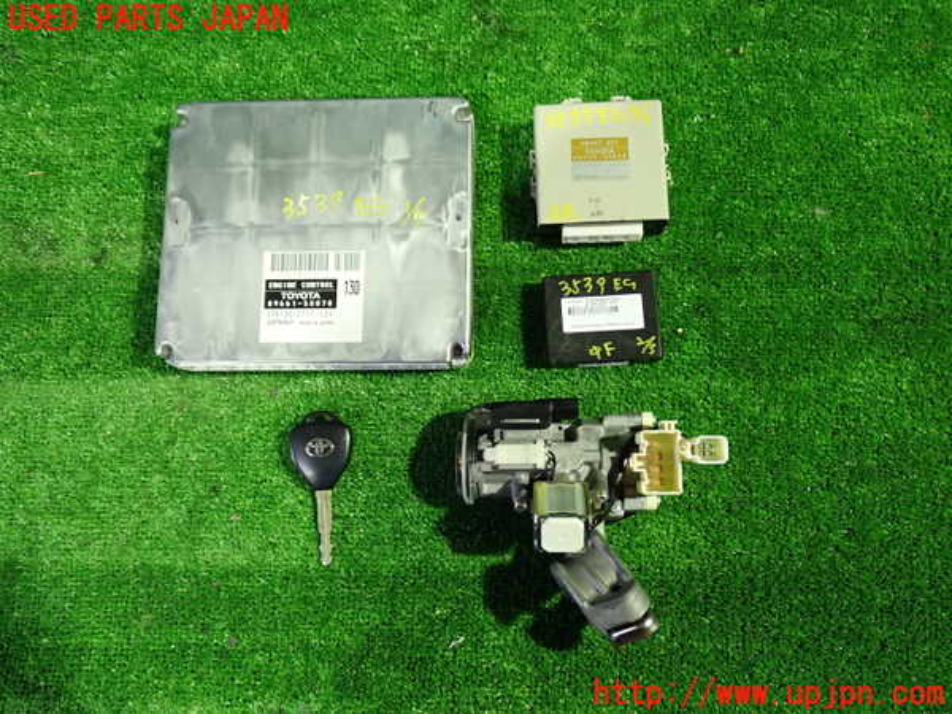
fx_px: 825
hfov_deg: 60.0
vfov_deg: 46.8
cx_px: 476
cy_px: 357
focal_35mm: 30
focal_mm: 5.4
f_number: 2.3
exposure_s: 1/30
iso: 640
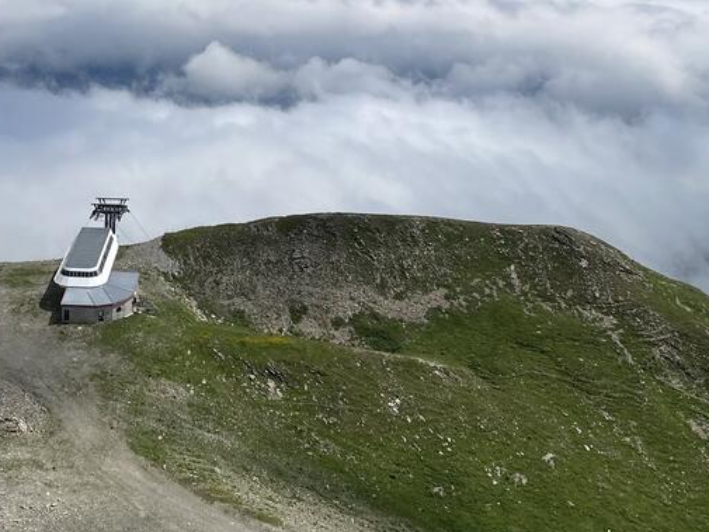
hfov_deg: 35.3
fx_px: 1086
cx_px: 168
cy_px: 71
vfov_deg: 26.7
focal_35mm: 53
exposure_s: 1/10753
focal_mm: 4.2
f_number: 1.6
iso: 32
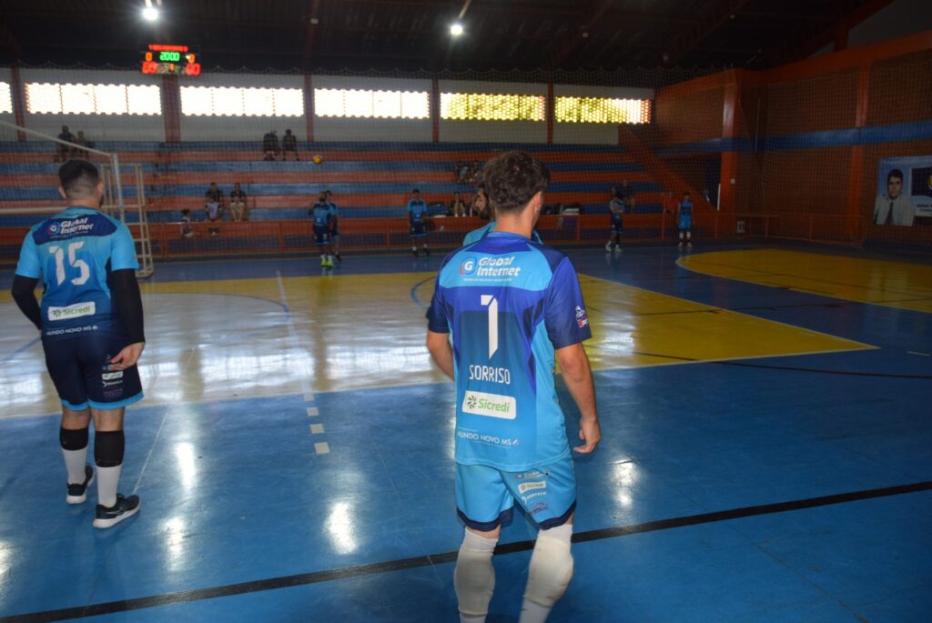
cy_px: 312
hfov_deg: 67.3
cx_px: 466
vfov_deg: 48.0
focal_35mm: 27
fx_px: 700
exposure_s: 1/100
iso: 800
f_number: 5
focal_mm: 18
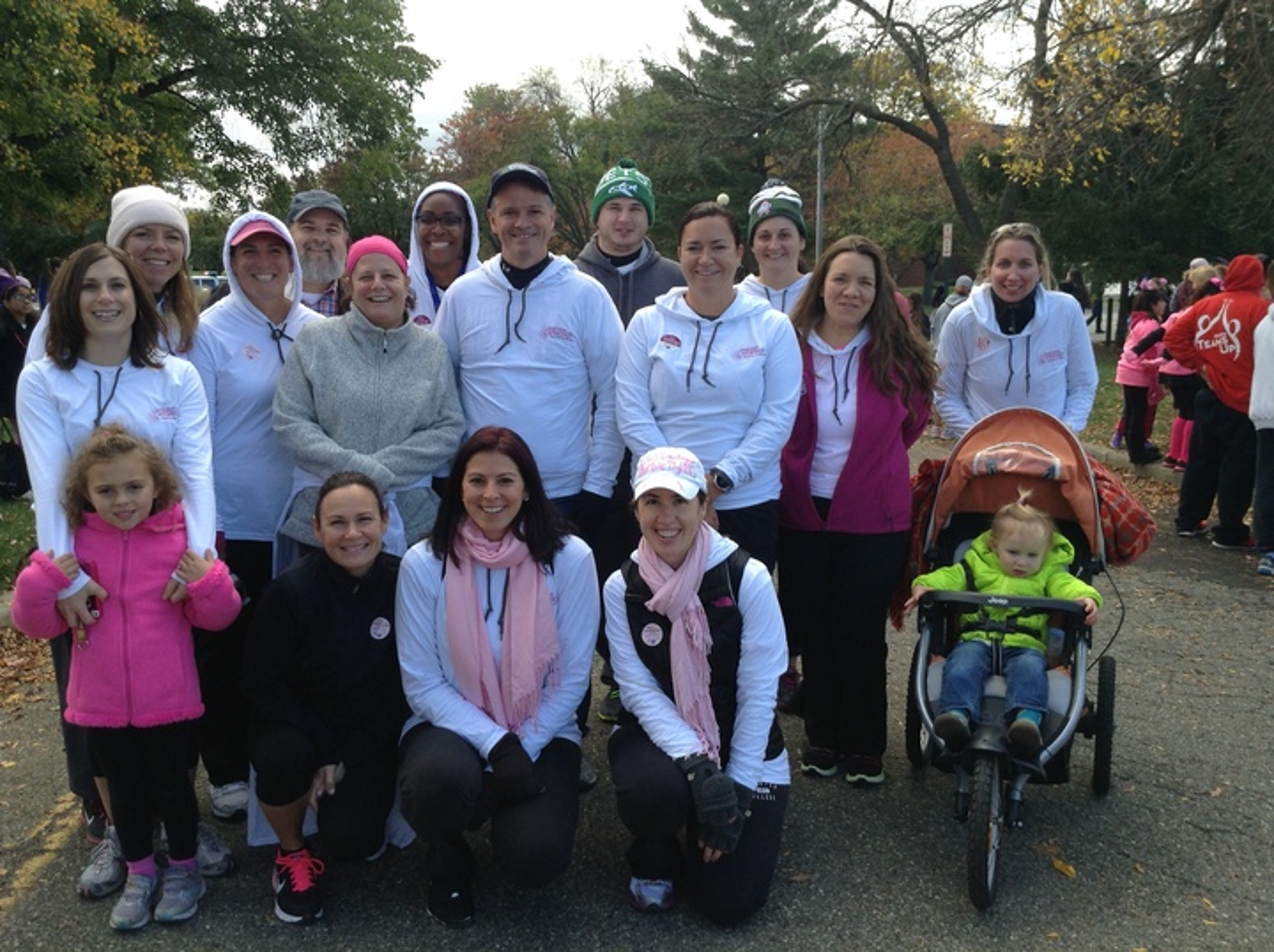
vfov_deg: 42.9
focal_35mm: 33
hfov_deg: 55.4
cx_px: 637
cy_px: 476
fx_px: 1213
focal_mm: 3.3
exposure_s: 1/204
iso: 32
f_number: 2.4
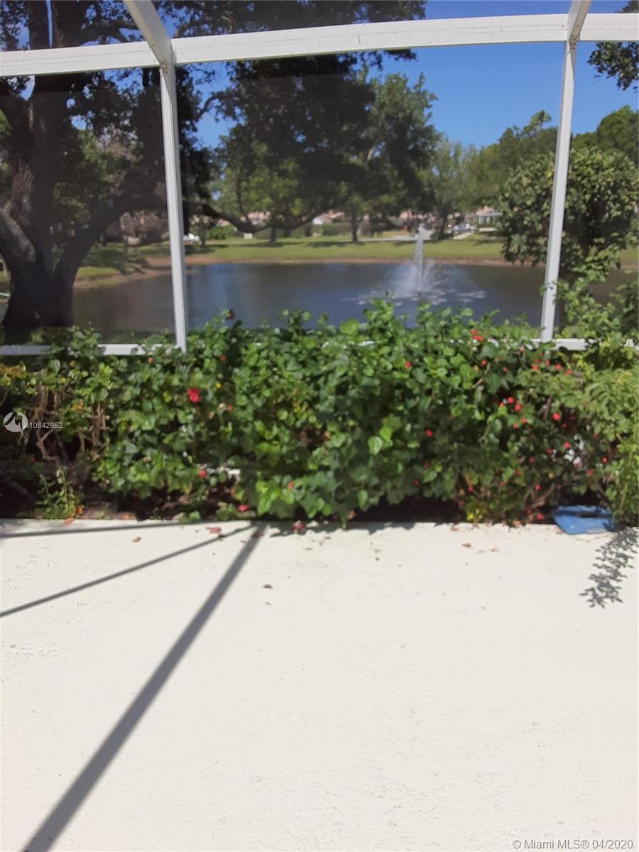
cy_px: 426
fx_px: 665
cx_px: 320
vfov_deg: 65.3
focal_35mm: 27
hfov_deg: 51.4
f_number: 1.9
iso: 40
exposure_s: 1/2415
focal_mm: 2.91
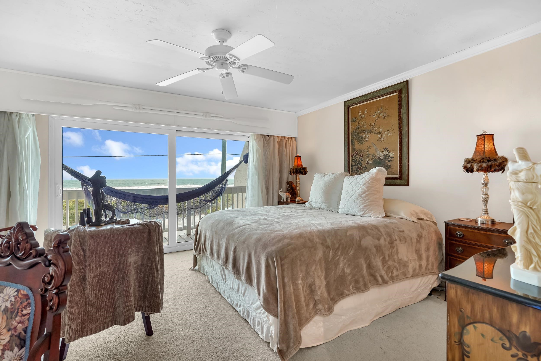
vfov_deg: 70.4
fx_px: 255
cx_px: 270
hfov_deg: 93.3
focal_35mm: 17
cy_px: 180
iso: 100
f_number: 8
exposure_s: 1/10
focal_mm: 17
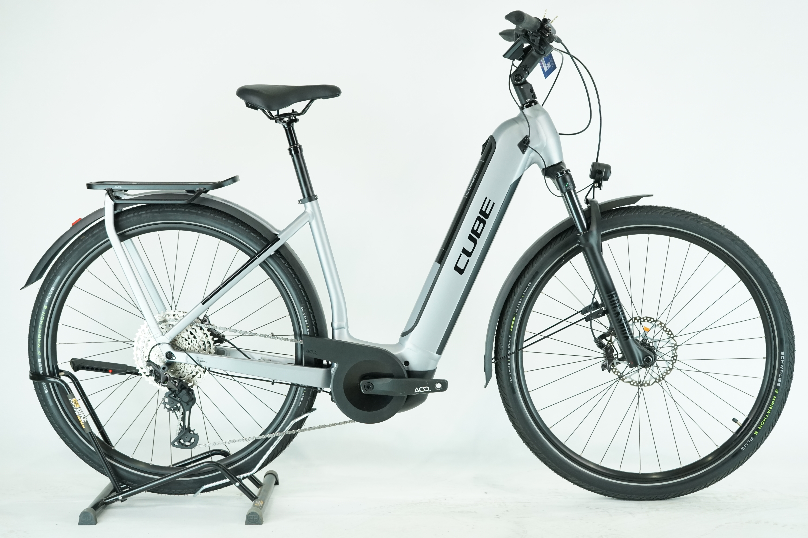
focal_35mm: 64
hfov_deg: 31.4
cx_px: 404
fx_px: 1436
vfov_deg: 21.2
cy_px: 269
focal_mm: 64
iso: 1600
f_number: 5.6
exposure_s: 1/200
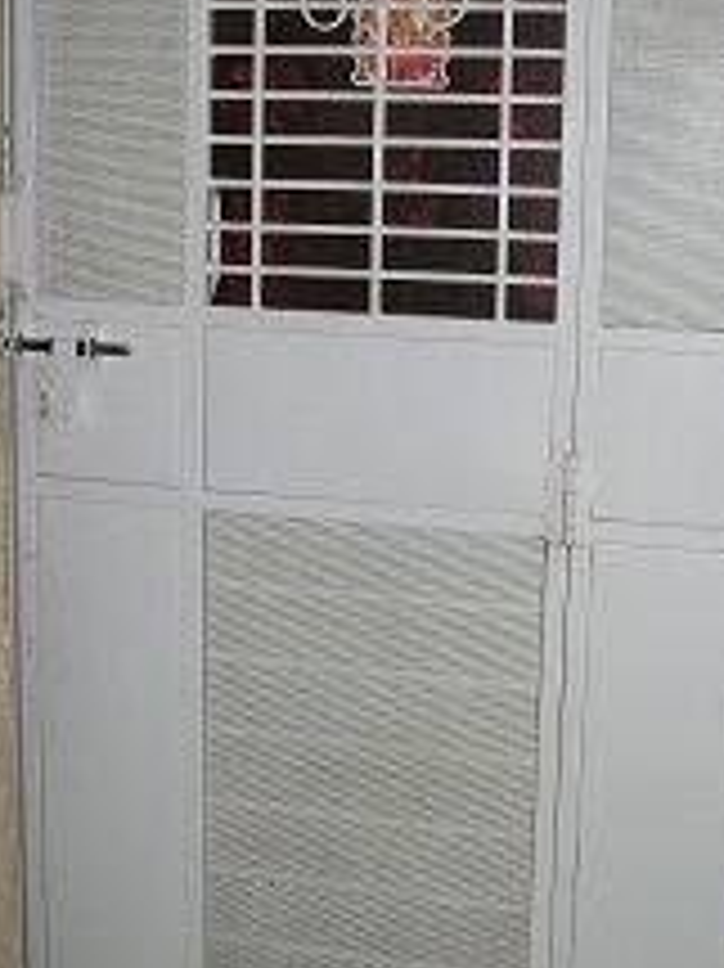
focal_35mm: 58
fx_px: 1619
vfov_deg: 33.2
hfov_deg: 25.2
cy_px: 394
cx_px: 402
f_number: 2.7
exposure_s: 1/60
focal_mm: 6.1
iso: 160
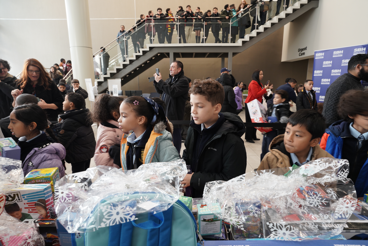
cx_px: 184
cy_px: 123
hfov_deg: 84.0
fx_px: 204
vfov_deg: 61.9
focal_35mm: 20
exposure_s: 1/30
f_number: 6.3
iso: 640
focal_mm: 20
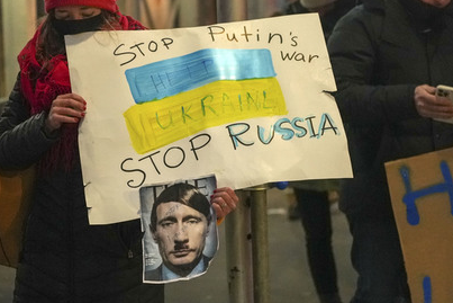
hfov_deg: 17.6
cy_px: 158
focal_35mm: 116
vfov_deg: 11.8
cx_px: 201
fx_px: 1460
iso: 16000
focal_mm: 104
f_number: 4.5
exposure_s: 1/250
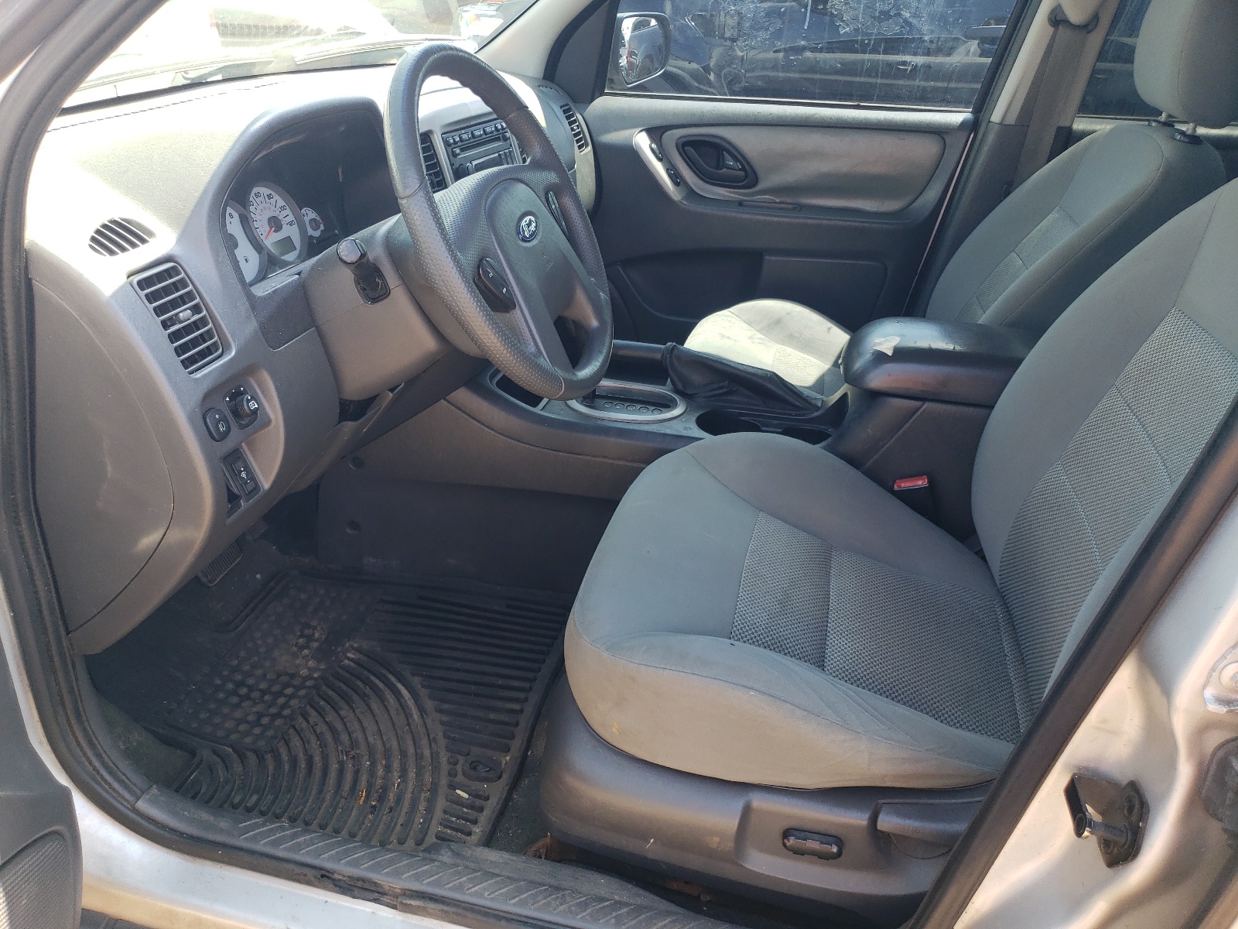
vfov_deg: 53.1
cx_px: 619
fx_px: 930
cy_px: 464
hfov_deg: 67.3
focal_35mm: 26
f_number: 1.5
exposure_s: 1/233
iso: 50
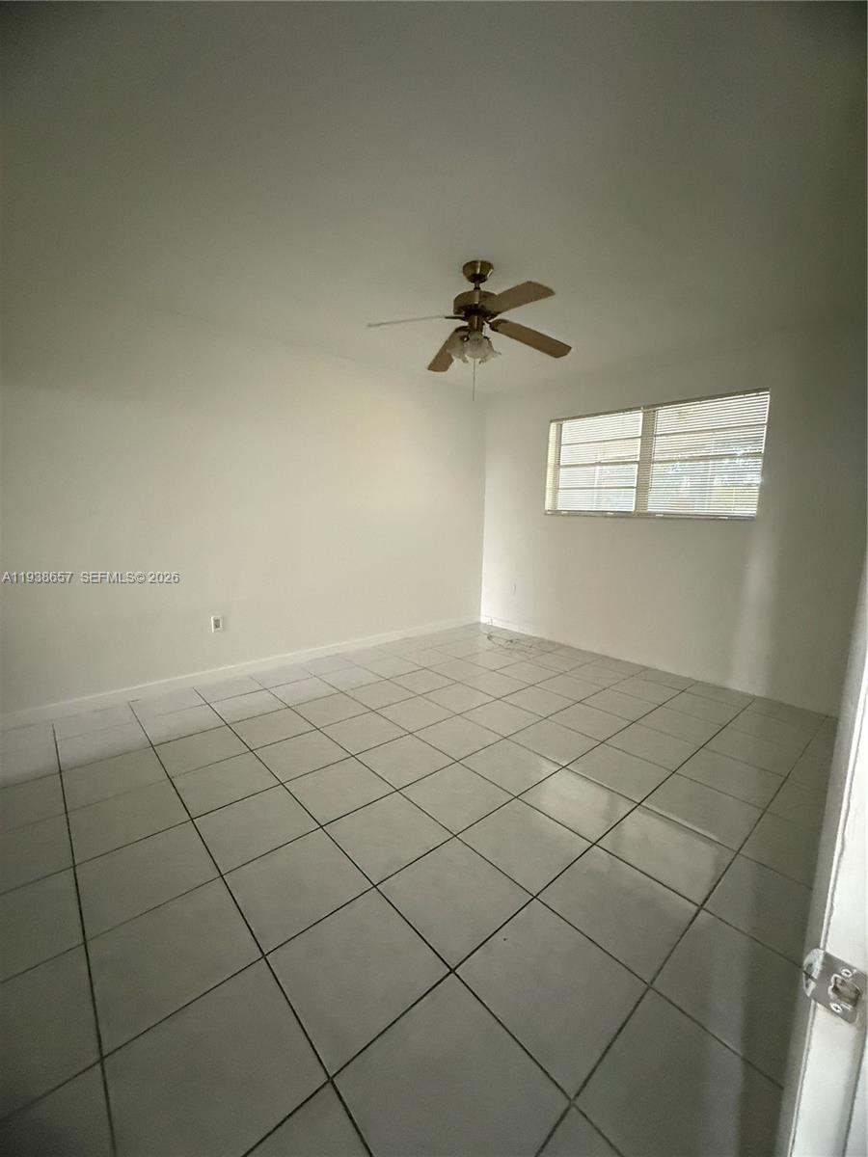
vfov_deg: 102.1
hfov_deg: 85.7
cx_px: 434
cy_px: 578
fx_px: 468
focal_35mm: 14
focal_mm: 2.22
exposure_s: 1/60
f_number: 2.2
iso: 1250
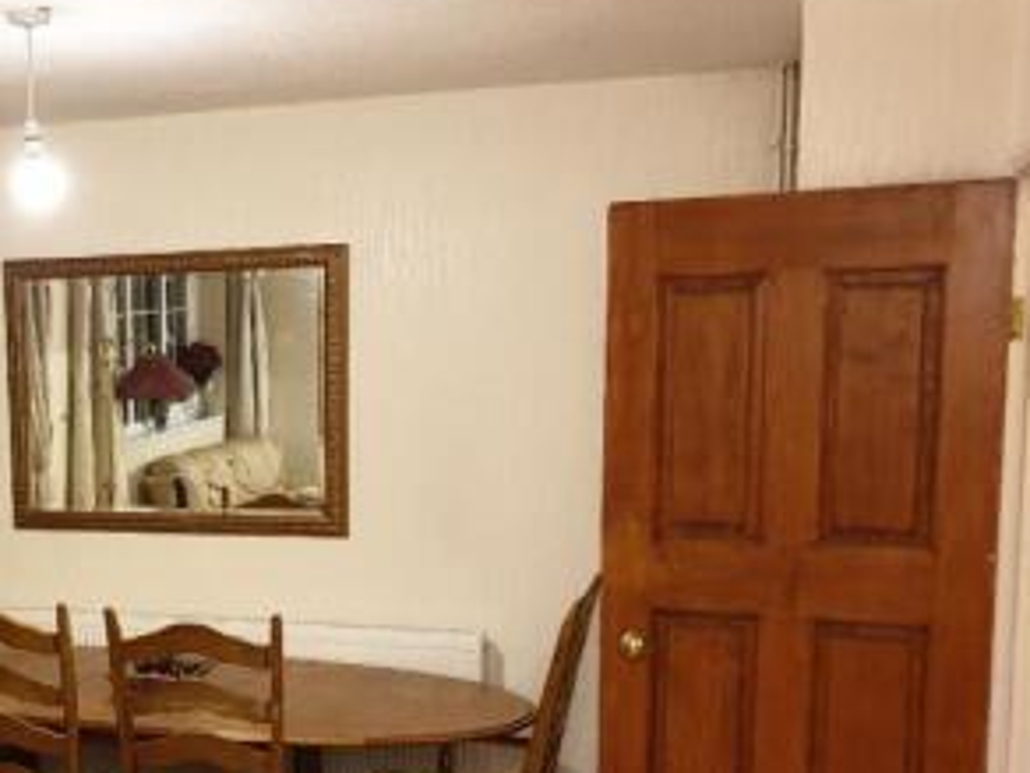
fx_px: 1547
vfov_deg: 27.8
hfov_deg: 34.4
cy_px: 549
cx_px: 65
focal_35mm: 52
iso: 320
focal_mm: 4.3
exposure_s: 1/20
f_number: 1.5
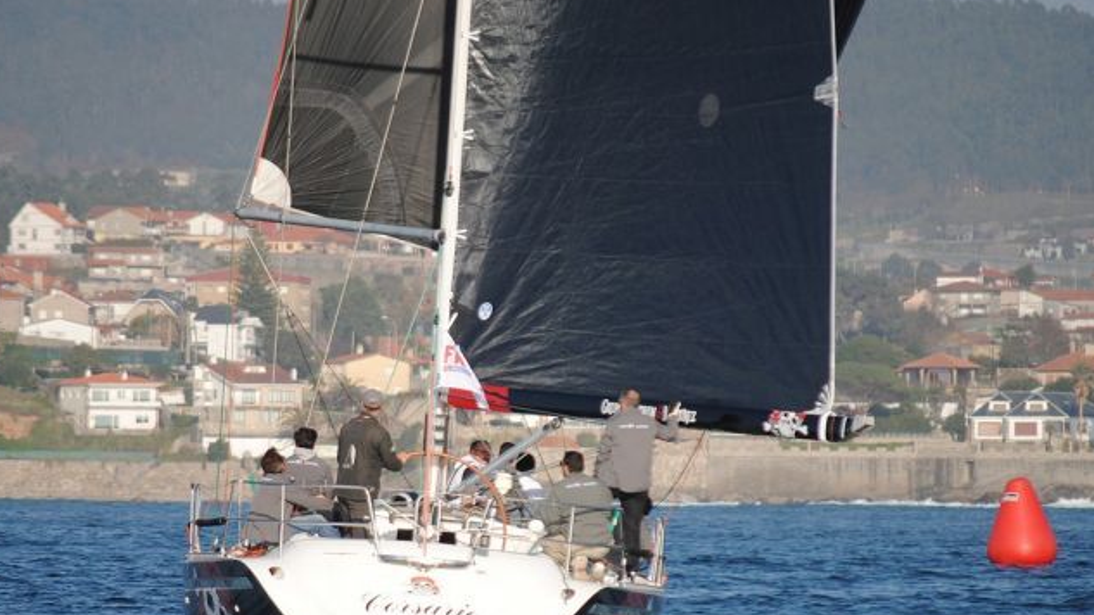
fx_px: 11545
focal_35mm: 398
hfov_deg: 5.4
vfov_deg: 3.1
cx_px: 475
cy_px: 436
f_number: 5.6
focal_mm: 200
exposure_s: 1/1000
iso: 200
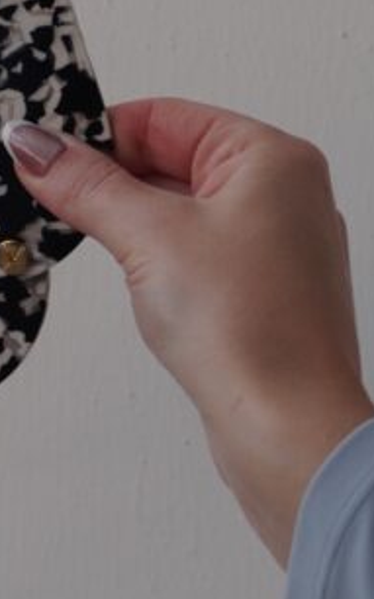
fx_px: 3085
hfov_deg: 6.9
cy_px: 155
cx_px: 2
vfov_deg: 11.1
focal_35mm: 189
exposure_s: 1/160
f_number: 5.6
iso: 250
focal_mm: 42
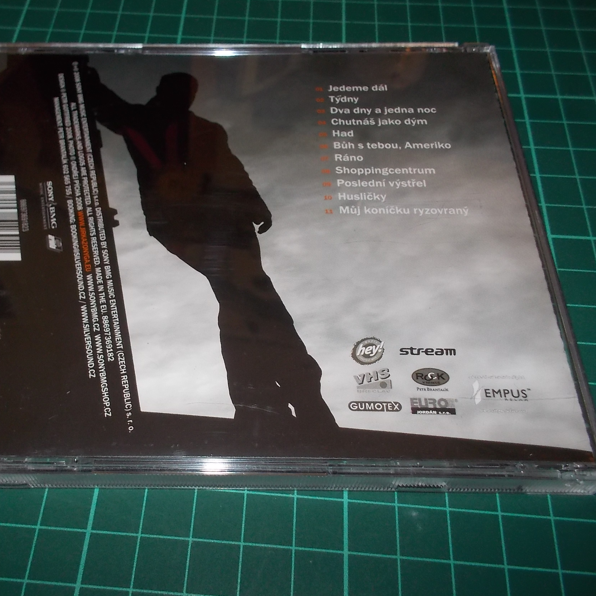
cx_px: 230
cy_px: 296
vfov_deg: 47.2
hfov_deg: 46.9
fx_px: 682
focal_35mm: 35
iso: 200
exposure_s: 1/30
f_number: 3.3
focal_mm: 4.1
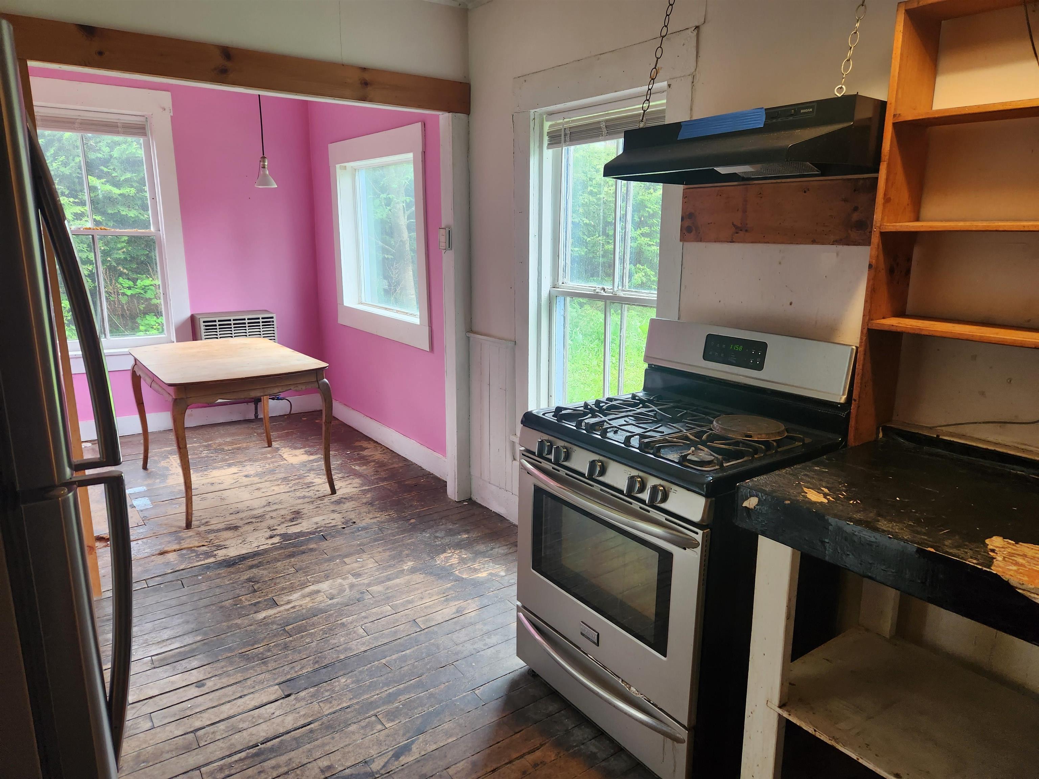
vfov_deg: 58.9
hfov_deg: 73.9
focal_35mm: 23
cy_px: 390
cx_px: 520
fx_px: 690
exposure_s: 1/120
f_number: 1.8
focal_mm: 5.4
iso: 125
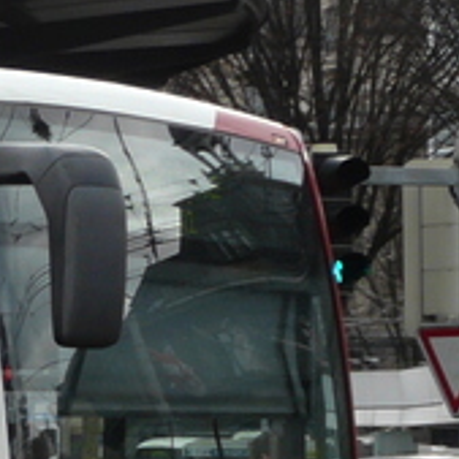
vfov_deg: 9.0
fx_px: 2910
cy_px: 467
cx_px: -706
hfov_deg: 8.2
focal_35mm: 194
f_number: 4
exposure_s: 1/100
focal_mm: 6.1
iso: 100
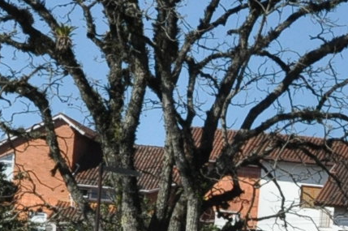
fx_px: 3041
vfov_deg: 4.3
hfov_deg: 6.3
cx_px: 767
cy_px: 506
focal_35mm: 315
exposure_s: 1/1000
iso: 1250
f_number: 16
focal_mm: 42
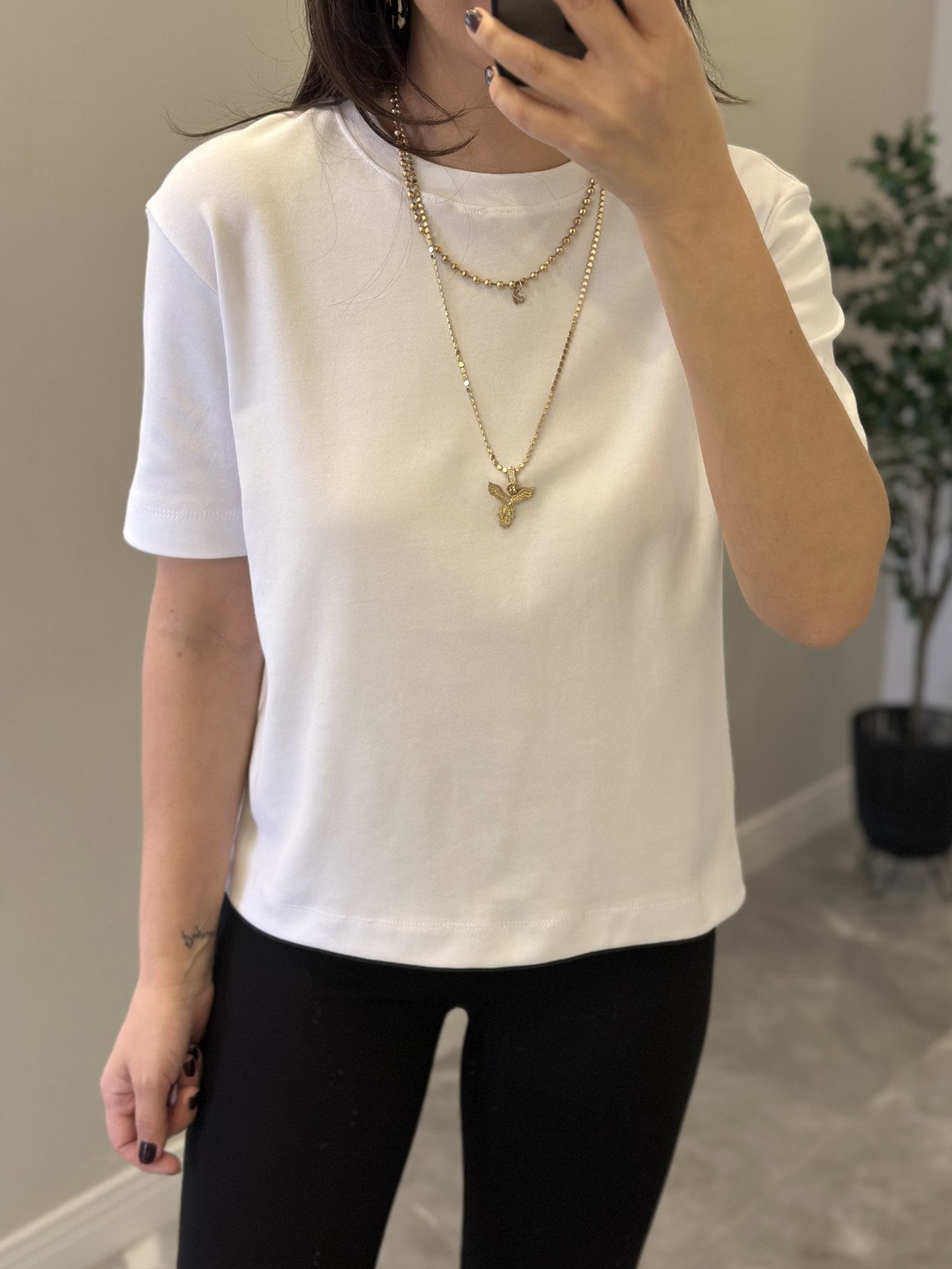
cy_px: 632
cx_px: 482
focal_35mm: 49
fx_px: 1796
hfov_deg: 29.7
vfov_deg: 38.9
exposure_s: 1/60
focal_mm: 6.86
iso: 125
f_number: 1.78
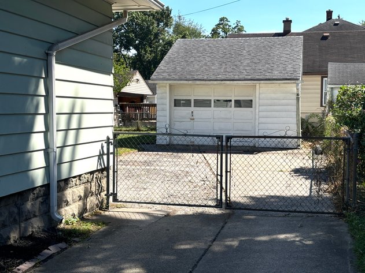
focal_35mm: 52
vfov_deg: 28.0
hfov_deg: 36.8
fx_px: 548
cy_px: 136
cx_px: 182
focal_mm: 5.96
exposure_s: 1/1949
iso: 32
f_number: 1.6
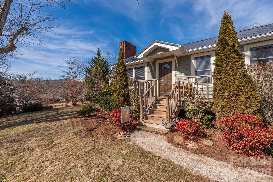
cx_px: 136
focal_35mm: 14
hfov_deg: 104.2
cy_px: 91
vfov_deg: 81.2
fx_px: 106
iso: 320
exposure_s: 1/3200
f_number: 7.1
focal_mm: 14
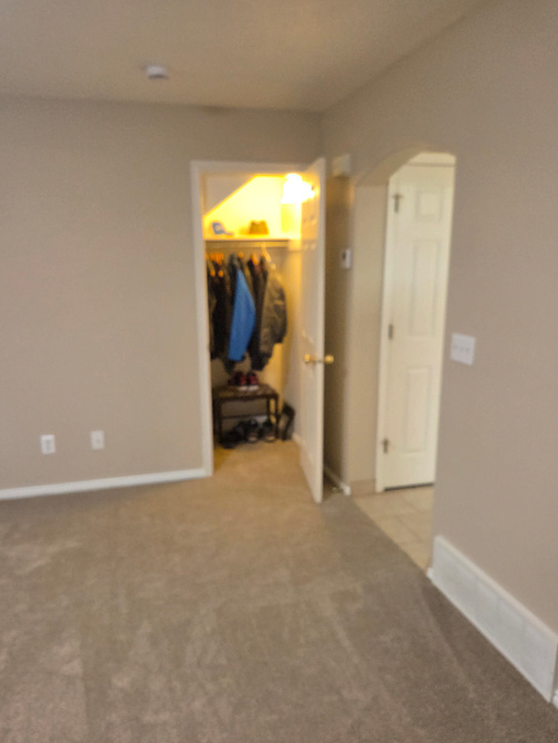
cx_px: 275
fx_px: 558
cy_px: 413
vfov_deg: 67.1
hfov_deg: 53.1
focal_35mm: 26
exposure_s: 1/120
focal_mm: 5.4
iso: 400
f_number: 1.8
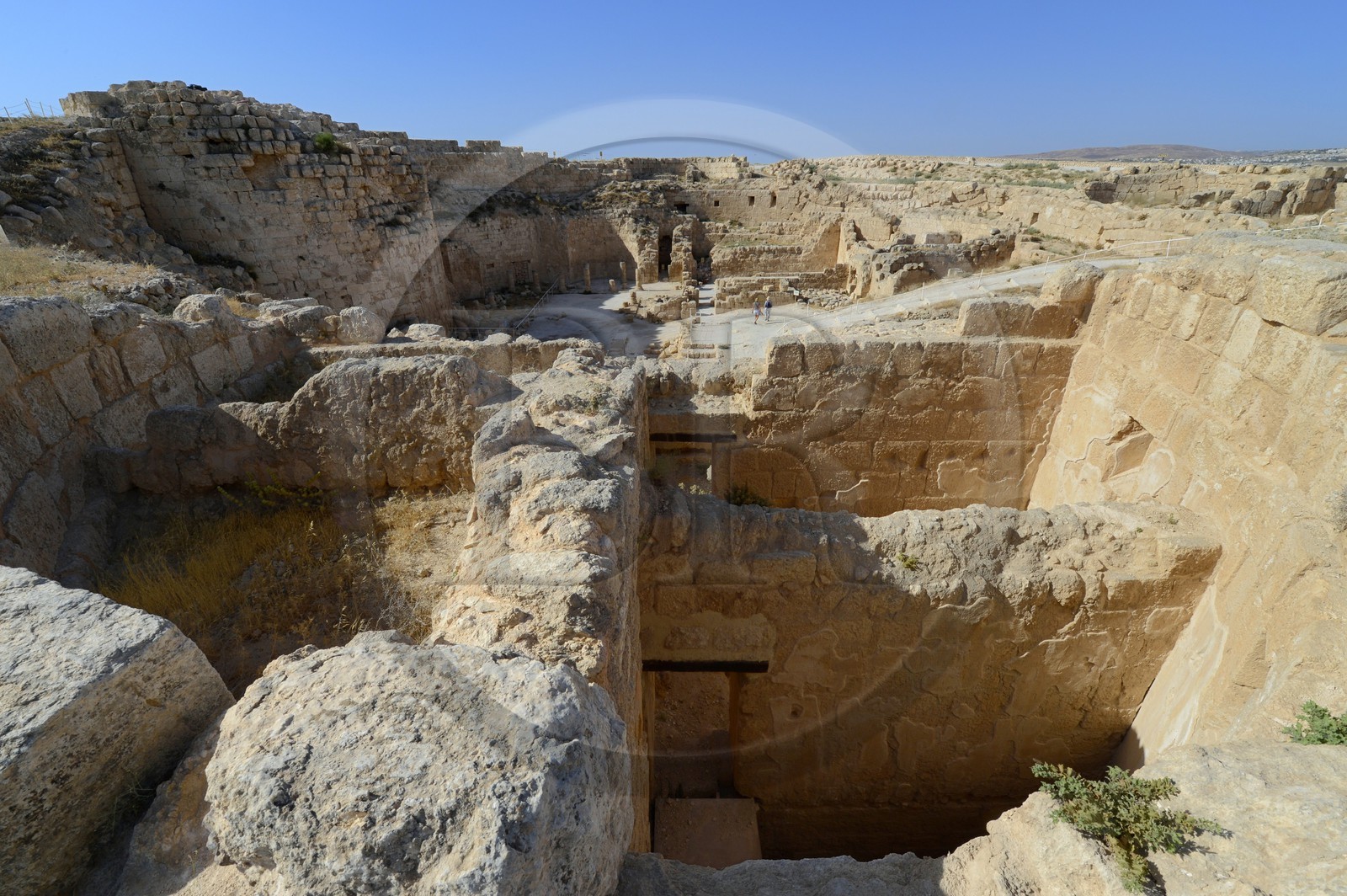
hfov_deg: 104.3
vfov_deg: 81.1
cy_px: 448
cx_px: 674
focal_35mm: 14
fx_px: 523
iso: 200
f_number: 14
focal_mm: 14
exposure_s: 1/250
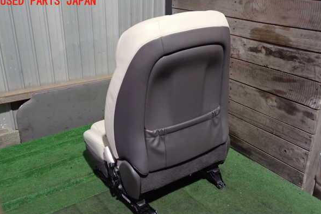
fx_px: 339
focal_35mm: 38
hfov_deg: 50.7
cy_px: 117
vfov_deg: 35.0
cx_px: 160
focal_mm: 6.37
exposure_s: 1/25
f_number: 2.5
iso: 800
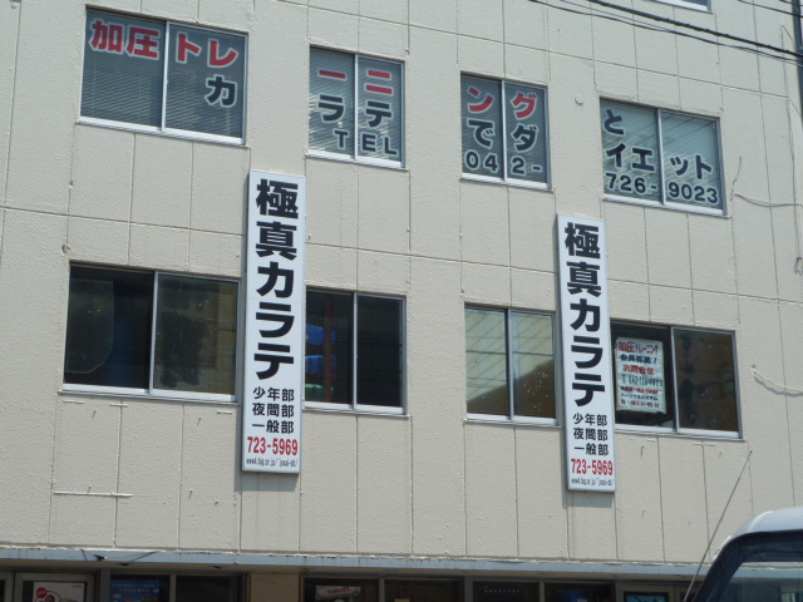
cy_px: 301
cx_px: 402
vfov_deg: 24.8
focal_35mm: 59
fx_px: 1369
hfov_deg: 32.7
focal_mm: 9.7
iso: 80
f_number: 5
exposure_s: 1/500
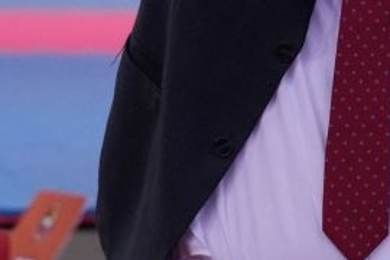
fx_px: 8146
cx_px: 745
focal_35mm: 752
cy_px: -266
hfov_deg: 2.7
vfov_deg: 1.8
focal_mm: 113
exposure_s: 1/1000
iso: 2000
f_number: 2.8
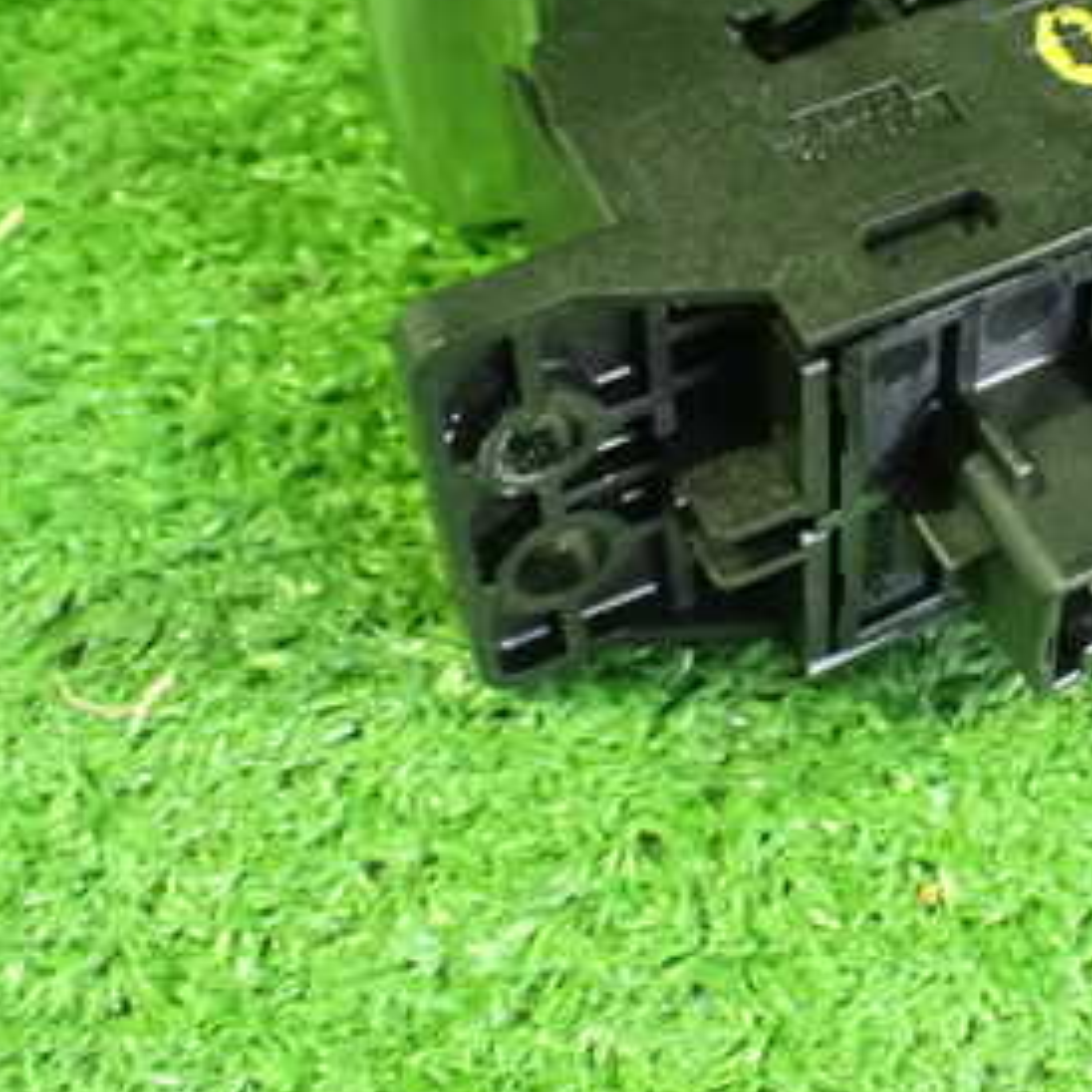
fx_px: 2070
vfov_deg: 29.2
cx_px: 964
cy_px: 291
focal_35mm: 58
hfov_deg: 28.5
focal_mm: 5.4
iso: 1600
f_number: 2.3
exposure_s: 1/25
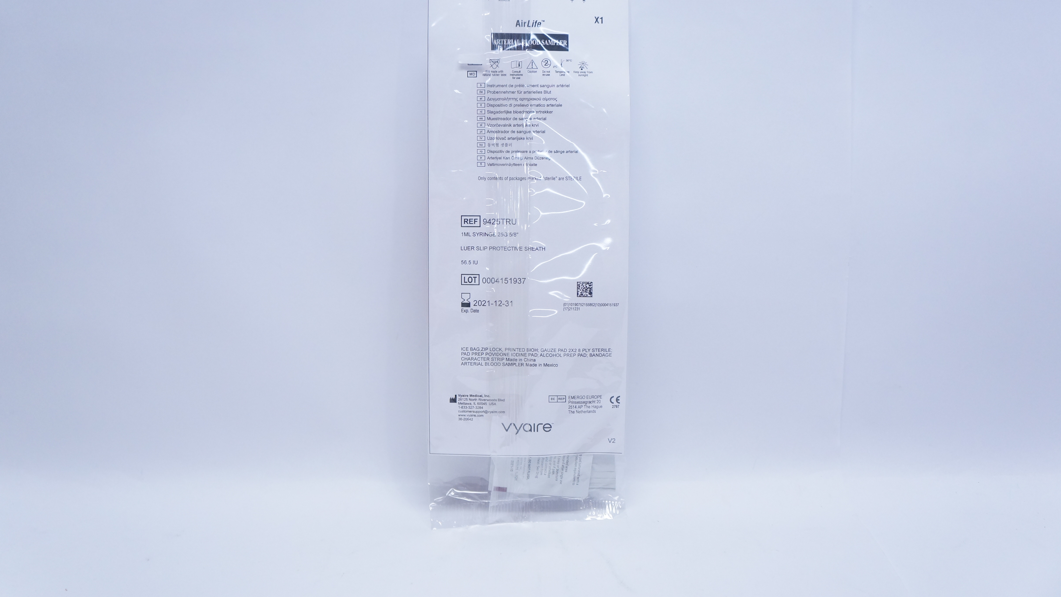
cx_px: 534
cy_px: 249
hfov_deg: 56.6
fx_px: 985
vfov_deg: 33.6
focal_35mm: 35
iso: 800
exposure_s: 1/200
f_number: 4
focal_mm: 22
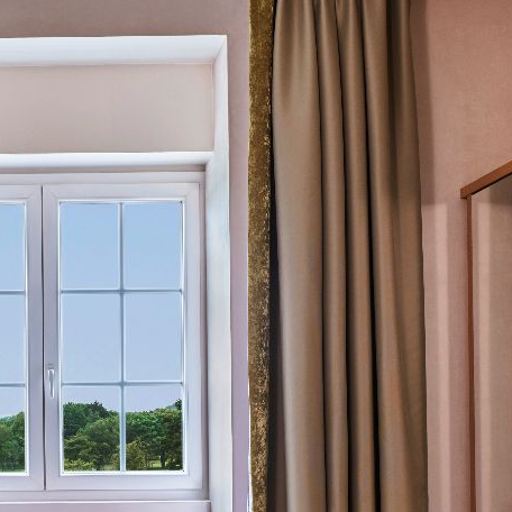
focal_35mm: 68
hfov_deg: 24.4
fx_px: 1138
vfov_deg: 24.9
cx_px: 24
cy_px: 416
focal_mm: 19
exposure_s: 1/2.5
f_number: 9
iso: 100
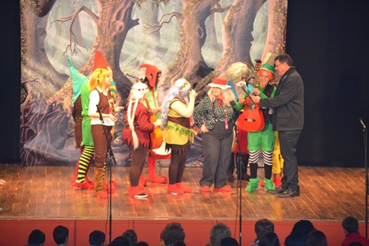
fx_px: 1691
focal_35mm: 165
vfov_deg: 8.3
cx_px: 184
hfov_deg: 12.5
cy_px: 123
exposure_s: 1/60
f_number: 4.5
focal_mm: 110
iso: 2000
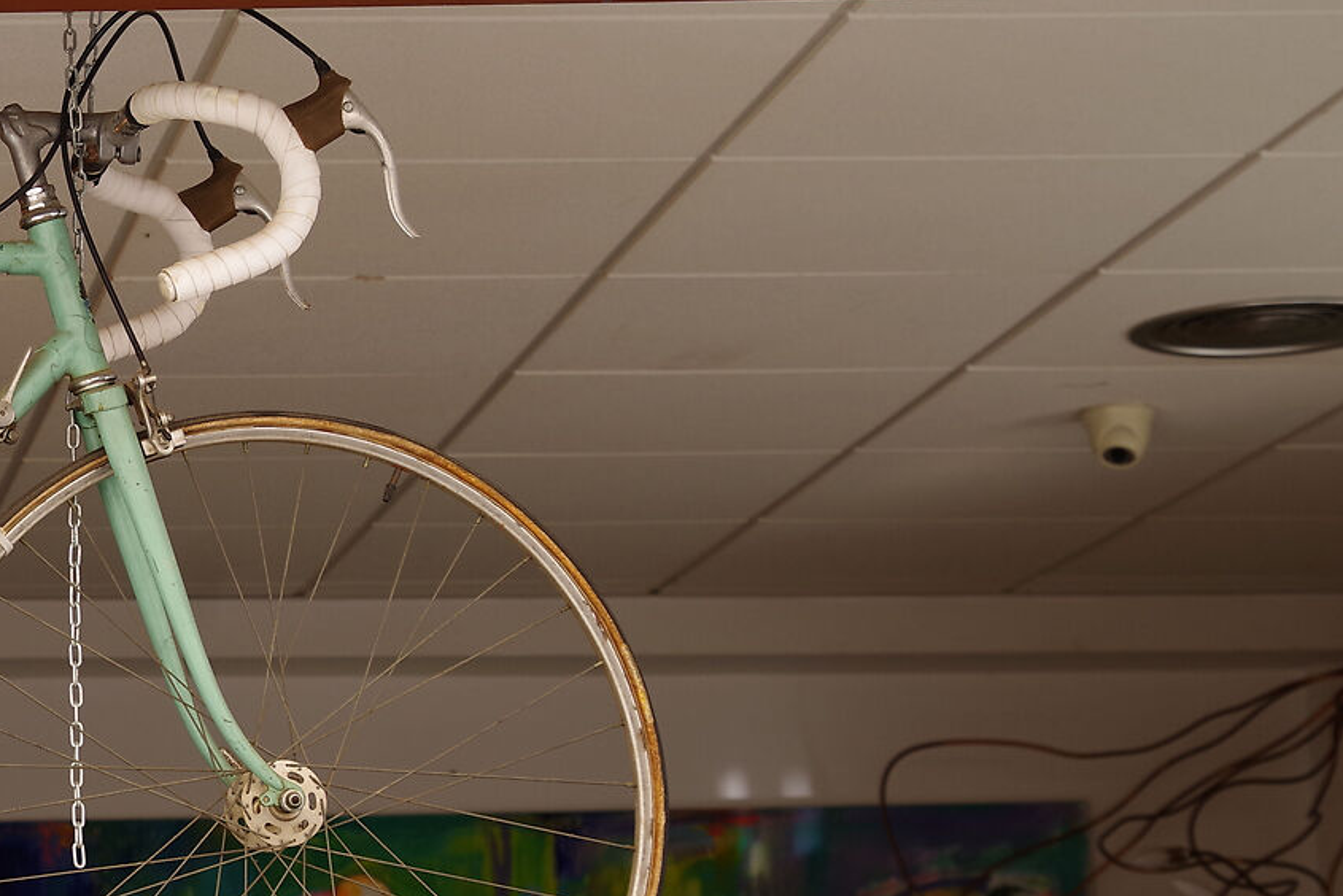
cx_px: -346
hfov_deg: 13.9
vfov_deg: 9.7
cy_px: 583
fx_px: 5299
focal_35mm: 142
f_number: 5.6
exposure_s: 1/80
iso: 200
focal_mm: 50
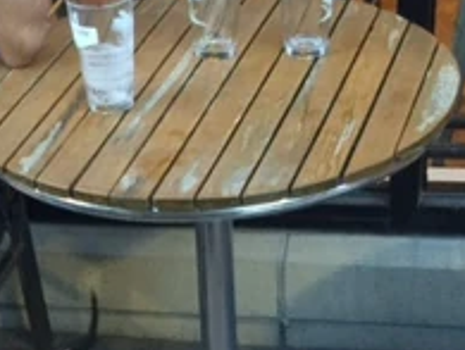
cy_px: 519
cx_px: 184
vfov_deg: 14.6
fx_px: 1279
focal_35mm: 95
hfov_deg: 20.6
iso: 64
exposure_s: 1/4
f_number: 2.2
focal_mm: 4.15
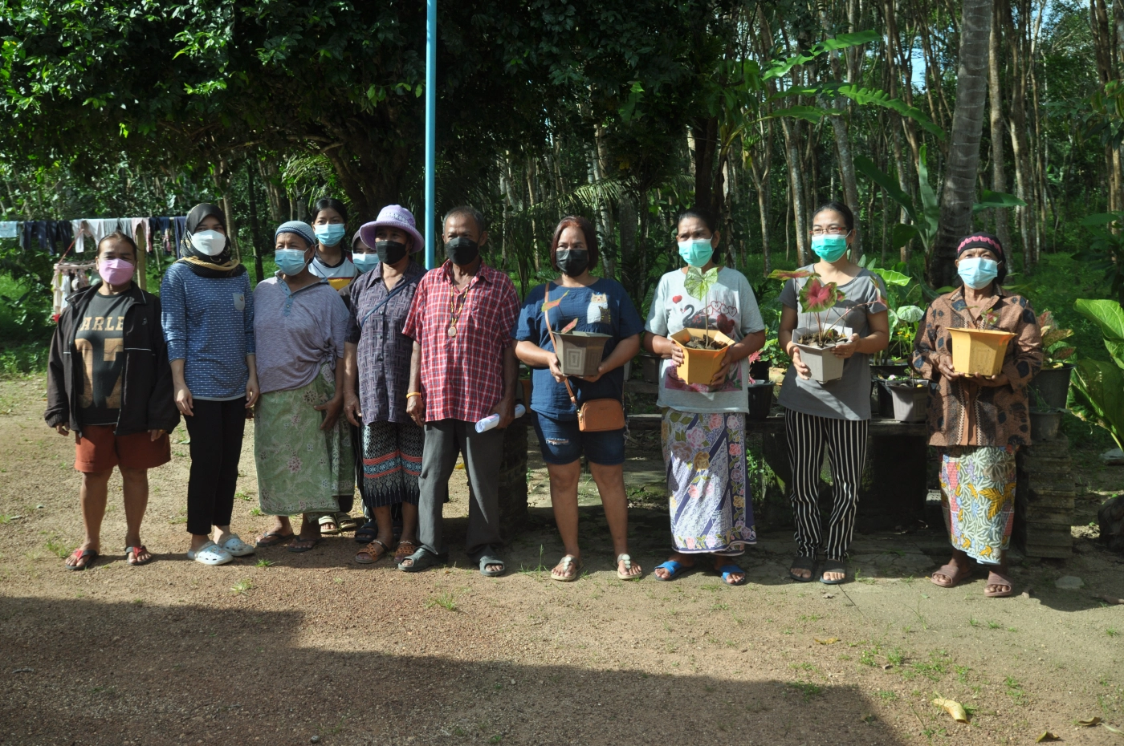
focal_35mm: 33
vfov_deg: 39.9
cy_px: 373
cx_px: 562
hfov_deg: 57.3
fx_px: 1029
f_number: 4.5
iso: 250
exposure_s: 1/1250
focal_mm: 22
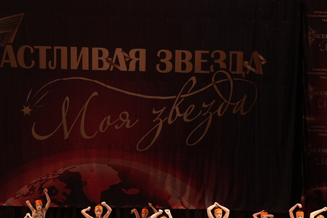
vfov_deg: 9.3
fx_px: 1335
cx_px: 91
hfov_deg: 13.9
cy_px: 133
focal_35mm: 147
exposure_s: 1/400
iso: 2500
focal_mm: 87
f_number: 2.8
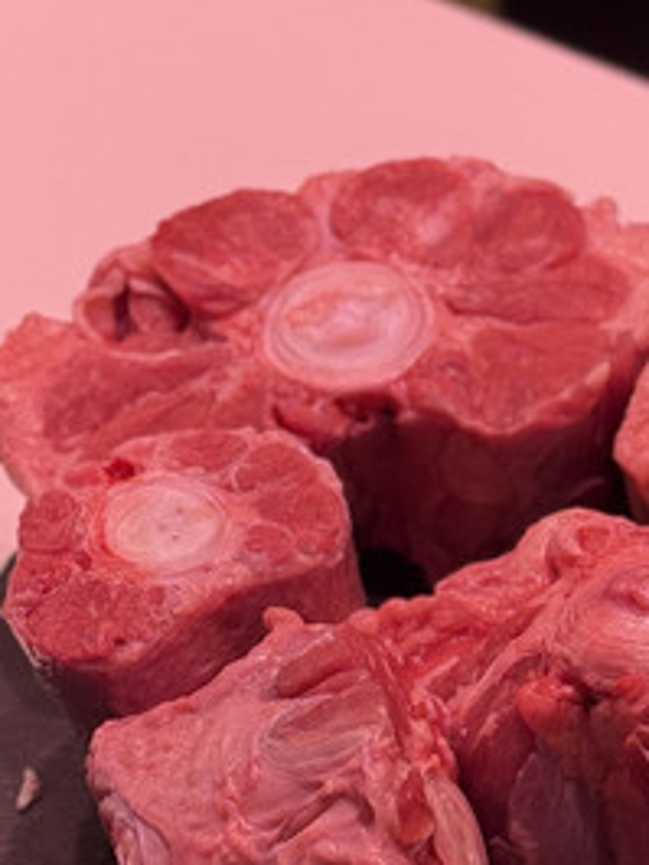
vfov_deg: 13.6
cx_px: 838
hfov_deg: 10.0
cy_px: 388
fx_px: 3622
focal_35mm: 145
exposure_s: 1/240
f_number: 1.78
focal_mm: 6.76
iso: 80
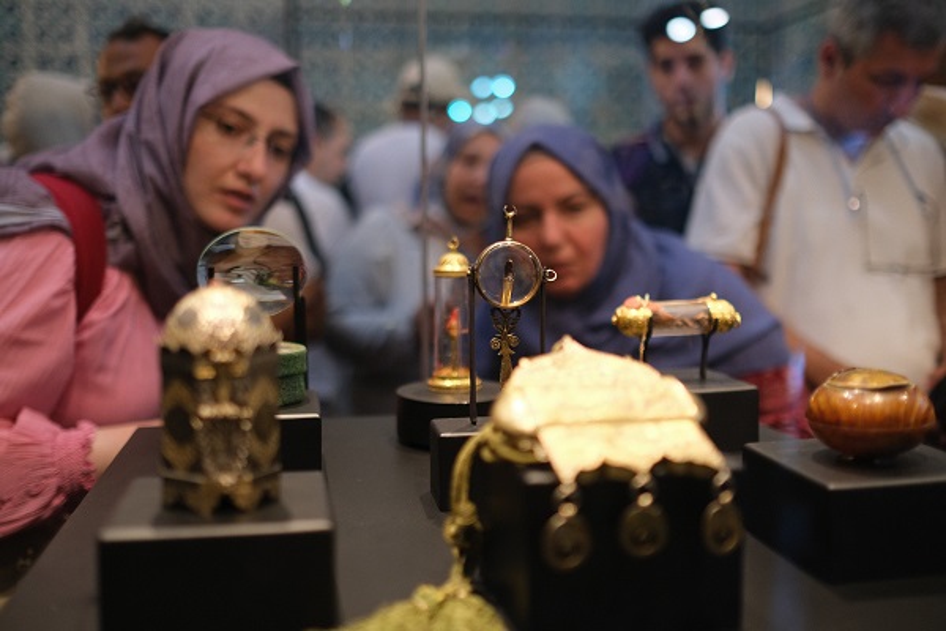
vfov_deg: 37.9
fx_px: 920
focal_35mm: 35
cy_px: 316
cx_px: 473
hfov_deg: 54.4
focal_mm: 23
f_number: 1.4
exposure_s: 1/50
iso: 500
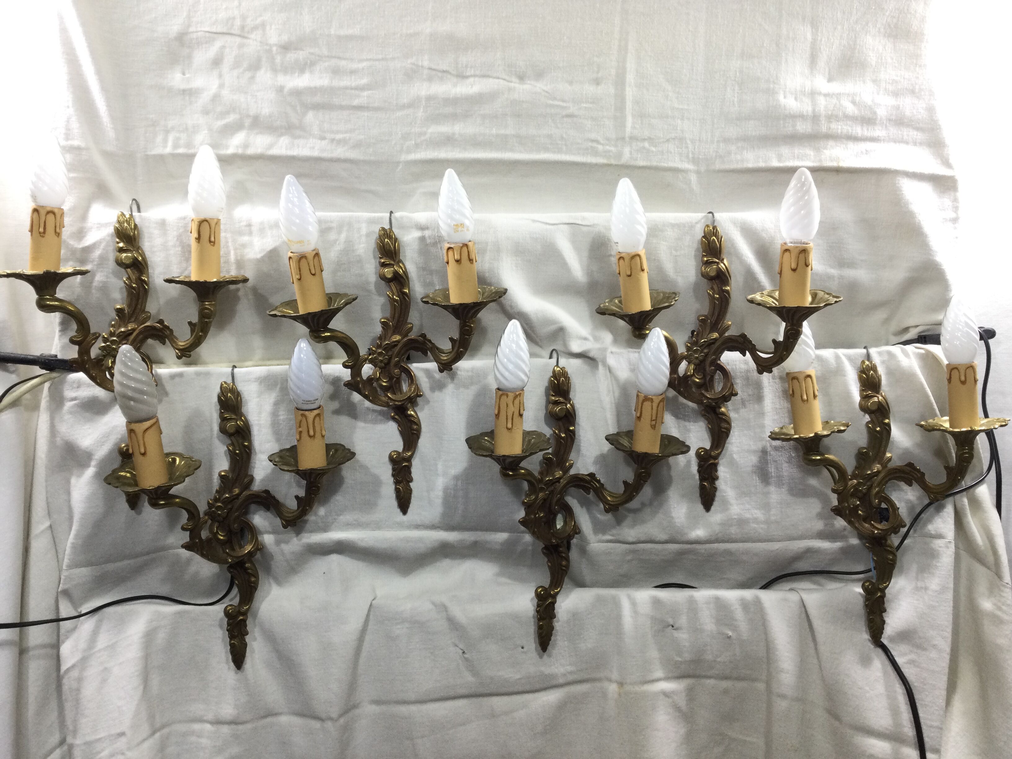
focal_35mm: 31
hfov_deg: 58.4
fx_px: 906
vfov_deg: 45.4
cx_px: 506
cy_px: 380
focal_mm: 3.3
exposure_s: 1/33
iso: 25
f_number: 2.4
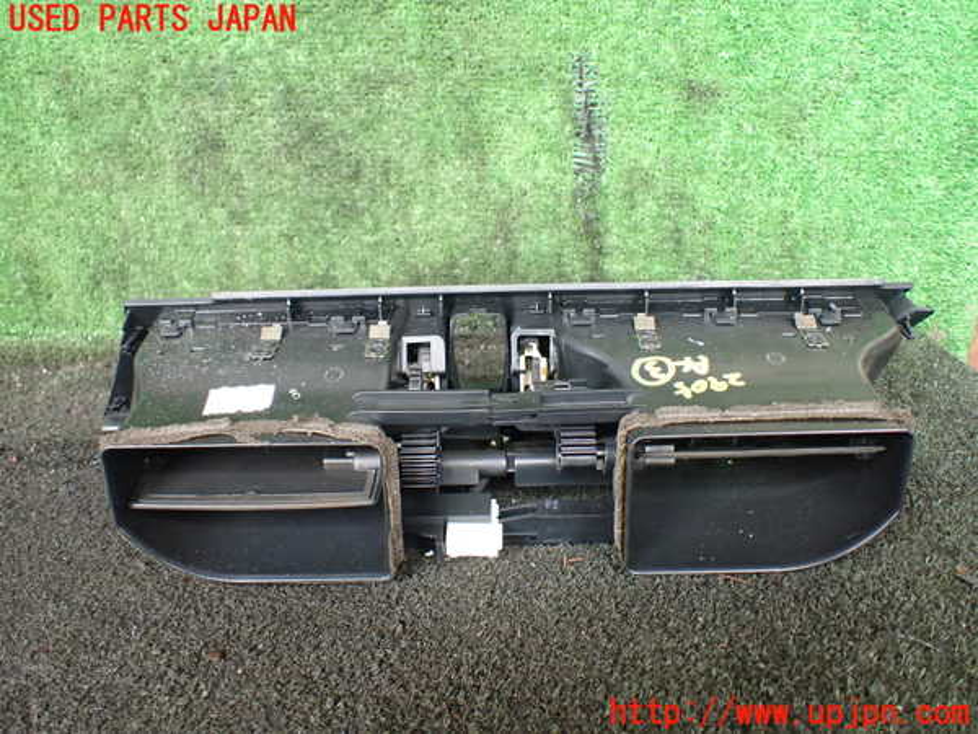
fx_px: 848
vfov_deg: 46.8
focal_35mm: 30
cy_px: 367
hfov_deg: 60.0
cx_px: 489
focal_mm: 5.4
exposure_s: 1/125
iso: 640
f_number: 2.3
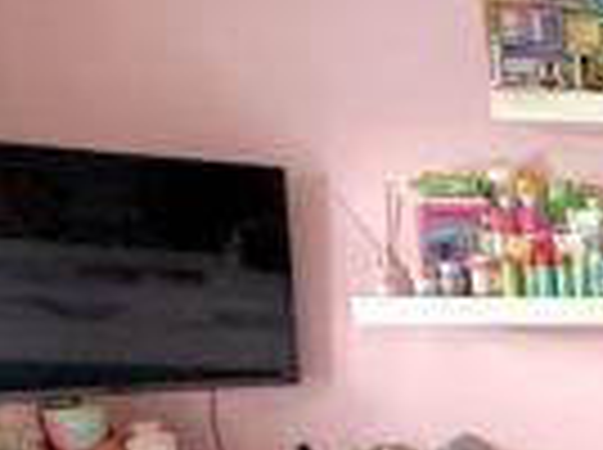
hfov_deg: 21.3
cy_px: 470
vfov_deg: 22.8
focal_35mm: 61
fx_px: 1061
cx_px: 1082
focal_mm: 2.22
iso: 320
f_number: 2.2
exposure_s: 1/94
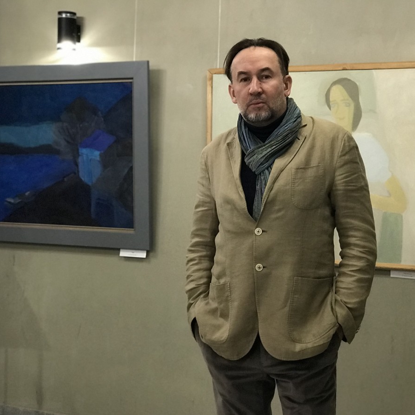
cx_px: 264
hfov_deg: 25.3
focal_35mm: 68
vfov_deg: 25.4
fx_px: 922
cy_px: 210
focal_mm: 6.6
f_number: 2.8
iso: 640
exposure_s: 1/50
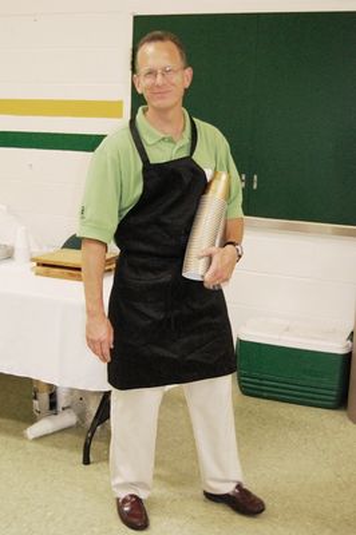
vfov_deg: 41.1
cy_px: 268
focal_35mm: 48
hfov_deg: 28.0
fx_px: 713
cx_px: 178
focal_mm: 32
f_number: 5
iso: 1600
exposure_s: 1/60
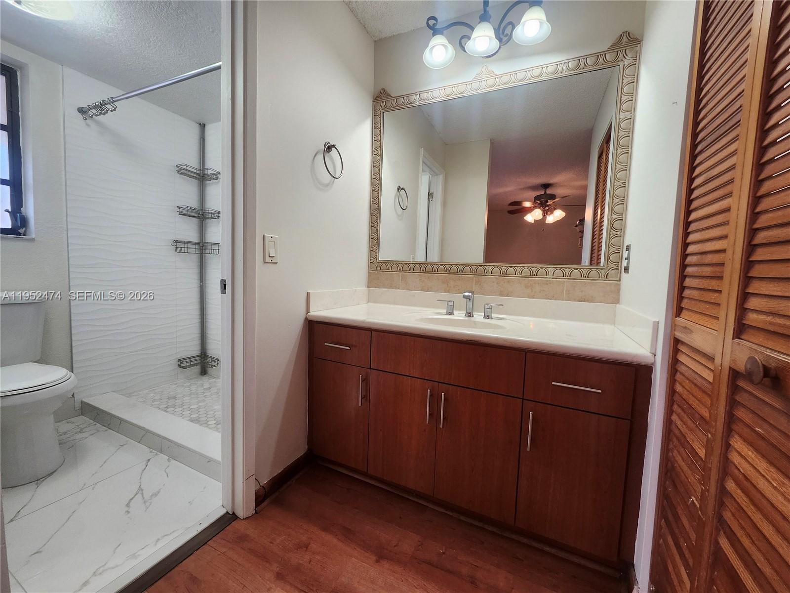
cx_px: 395
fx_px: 297
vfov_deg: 89.9
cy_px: 296
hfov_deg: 106.2
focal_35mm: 13
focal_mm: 1.74
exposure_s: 1/60
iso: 125
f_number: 2.2
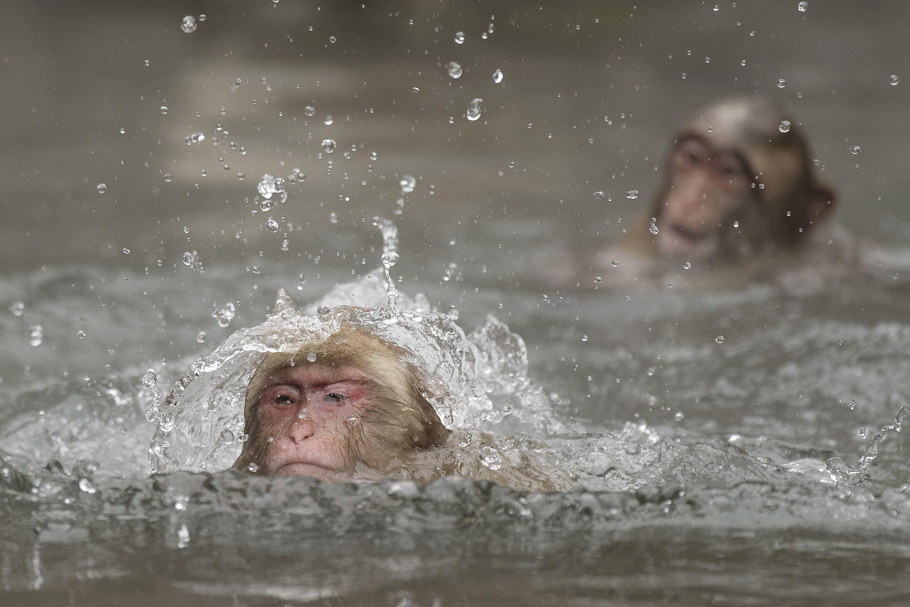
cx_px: 455
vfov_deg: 3.1
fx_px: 11374
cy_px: 304
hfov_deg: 4.6
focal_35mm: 450
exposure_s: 1/1600
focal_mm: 300
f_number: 4
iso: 1400
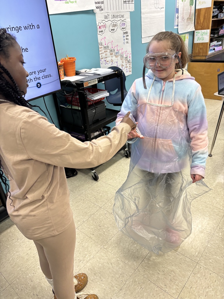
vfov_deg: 67.3
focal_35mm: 26
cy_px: 150
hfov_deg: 53.1
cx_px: 112
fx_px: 224
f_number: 1.6
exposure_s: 1/120
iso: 125
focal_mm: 5.96
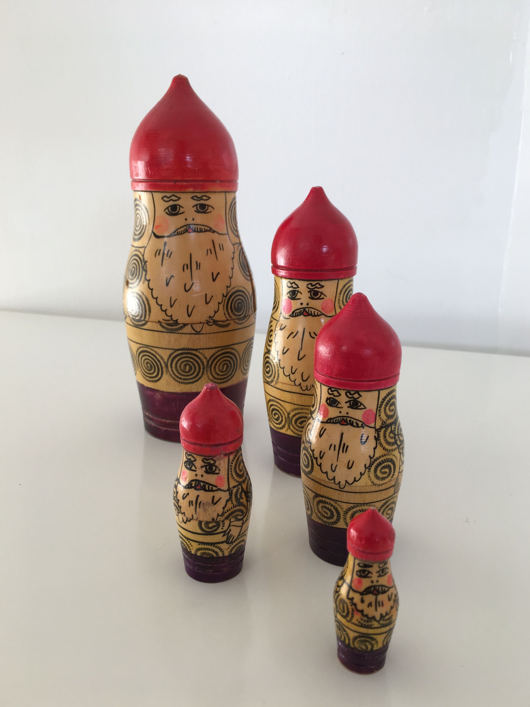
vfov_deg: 60.0
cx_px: 267
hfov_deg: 46.8
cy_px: 365
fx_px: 613
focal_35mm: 30
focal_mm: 4.15
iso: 40
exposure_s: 1/100
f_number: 2.2
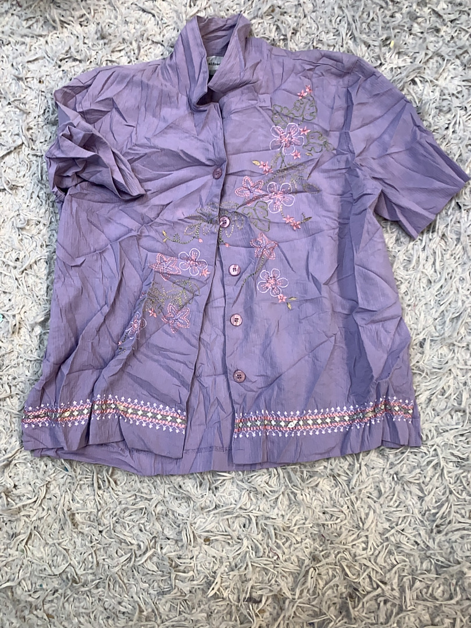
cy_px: 314
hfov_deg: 53.1
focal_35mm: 26
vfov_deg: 67.3
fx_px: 472
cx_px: 236
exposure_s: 1/100
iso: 40
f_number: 1.8
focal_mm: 4.25
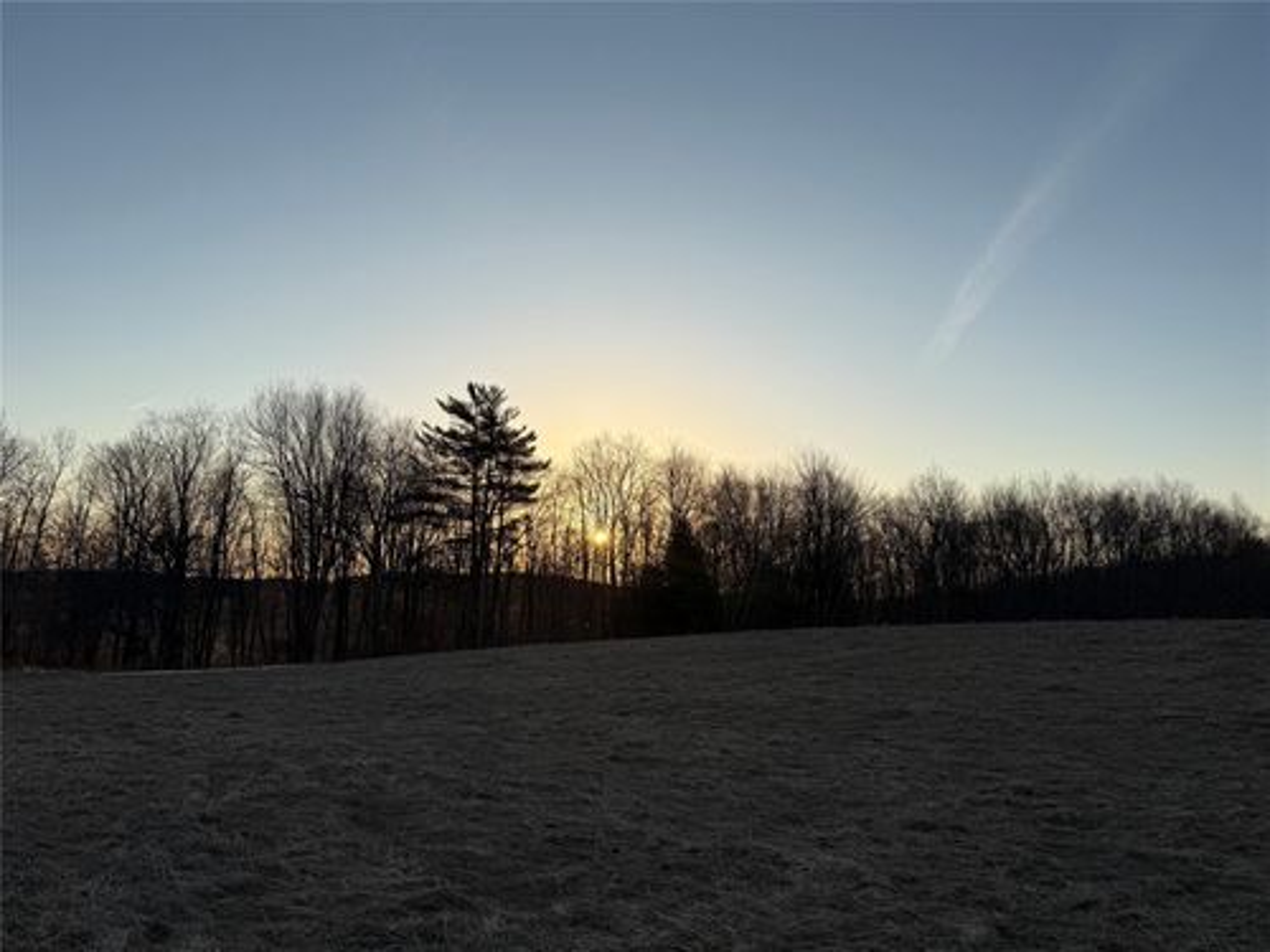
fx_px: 881
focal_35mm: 24
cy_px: 476
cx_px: 635
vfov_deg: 56.8
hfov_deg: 71.6
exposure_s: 1/4167
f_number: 1.78
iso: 80
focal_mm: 6.76
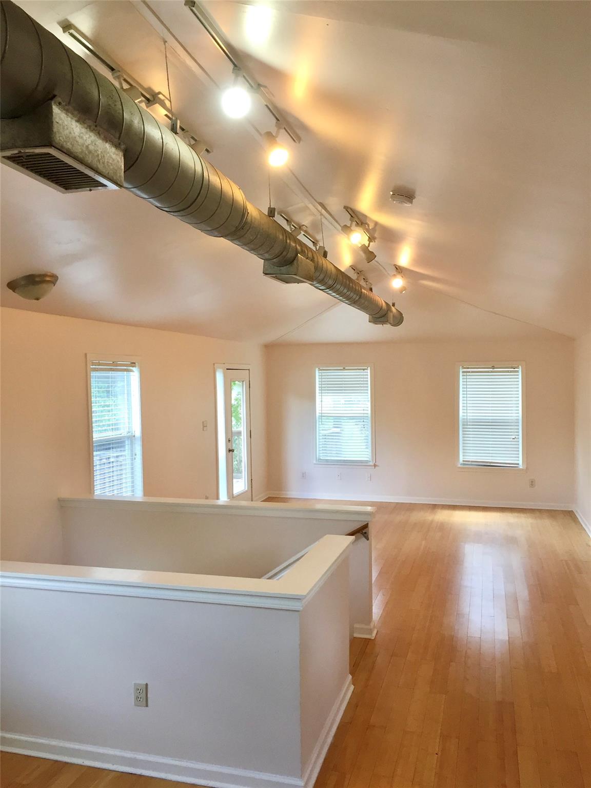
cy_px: 394
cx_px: 296
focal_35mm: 29
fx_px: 660
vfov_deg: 61.7
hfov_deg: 48.2
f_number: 2.2
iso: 32
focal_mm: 4.15
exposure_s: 1/30
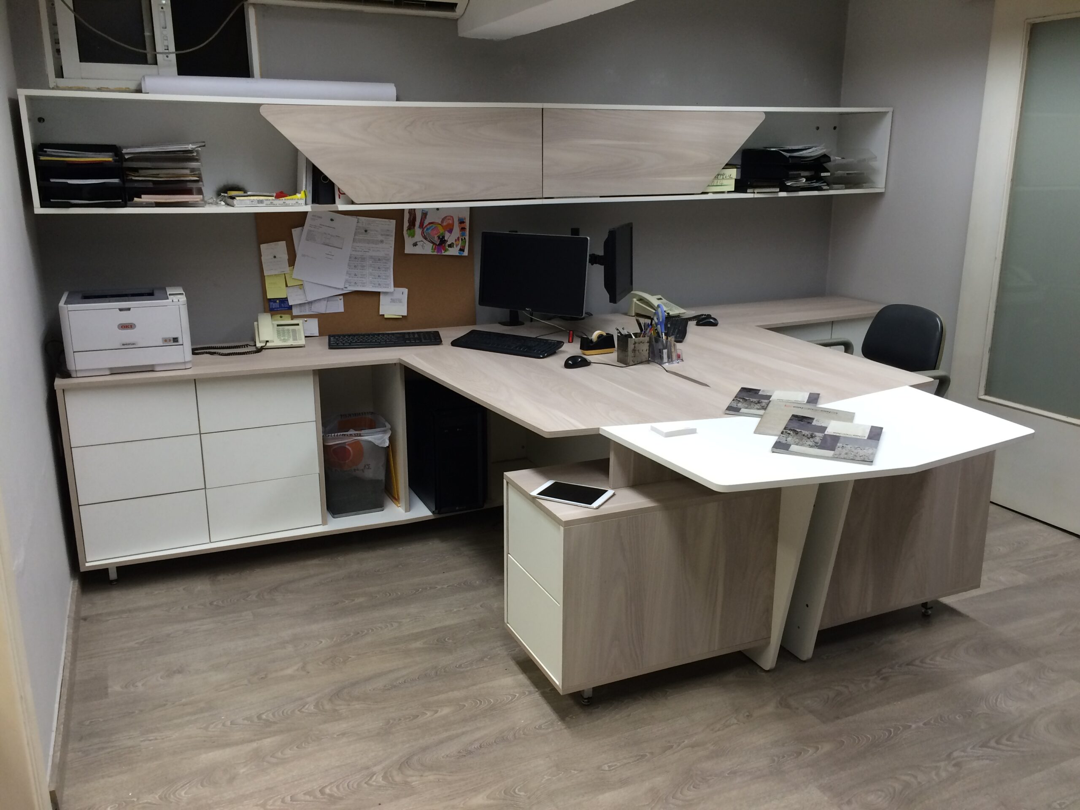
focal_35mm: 29
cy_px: 405
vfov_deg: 48.2
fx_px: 905
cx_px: 540
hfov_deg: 61.7
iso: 64
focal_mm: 4.15
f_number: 2.2
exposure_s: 1/33
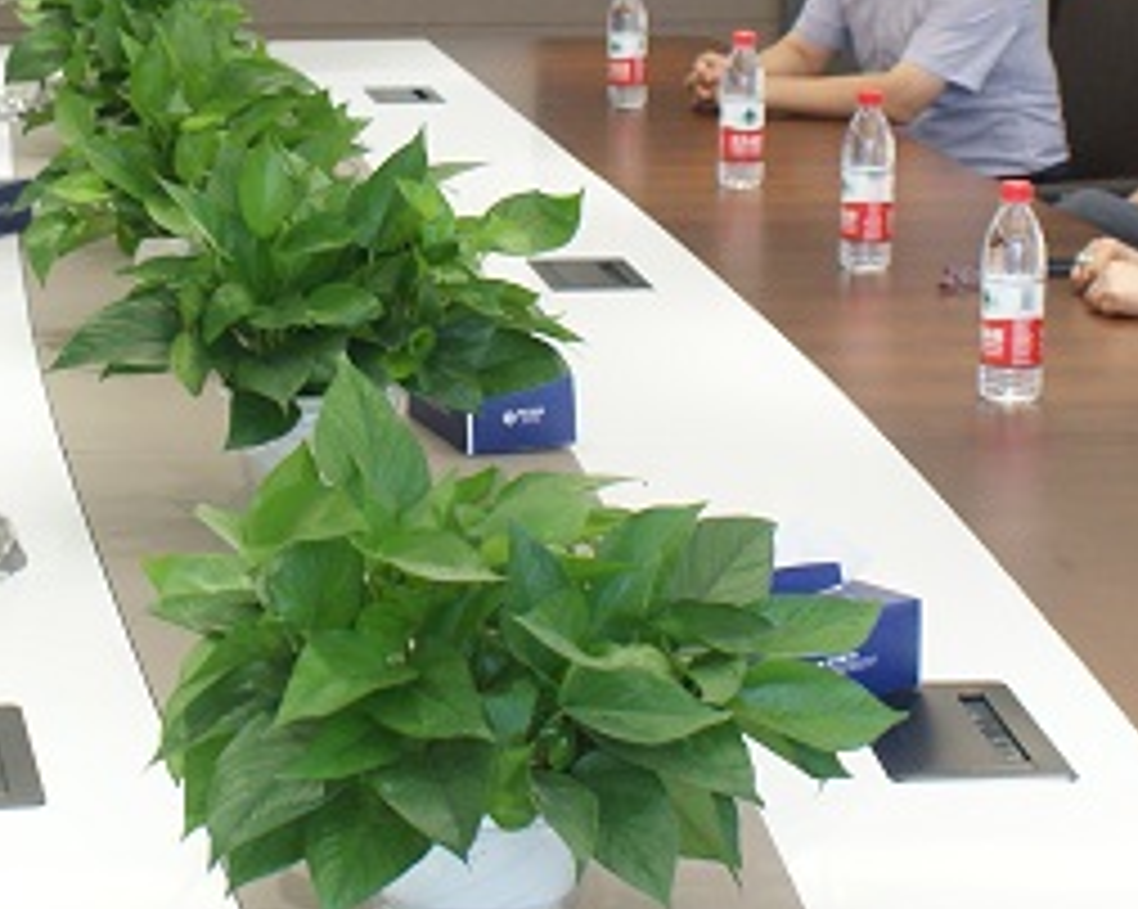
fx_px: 3601
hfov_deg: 17.8
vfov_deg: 14.2
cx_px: 238
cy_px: 2
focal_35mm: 107
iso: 400
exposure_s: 1/40
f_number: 4.5
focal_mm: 24
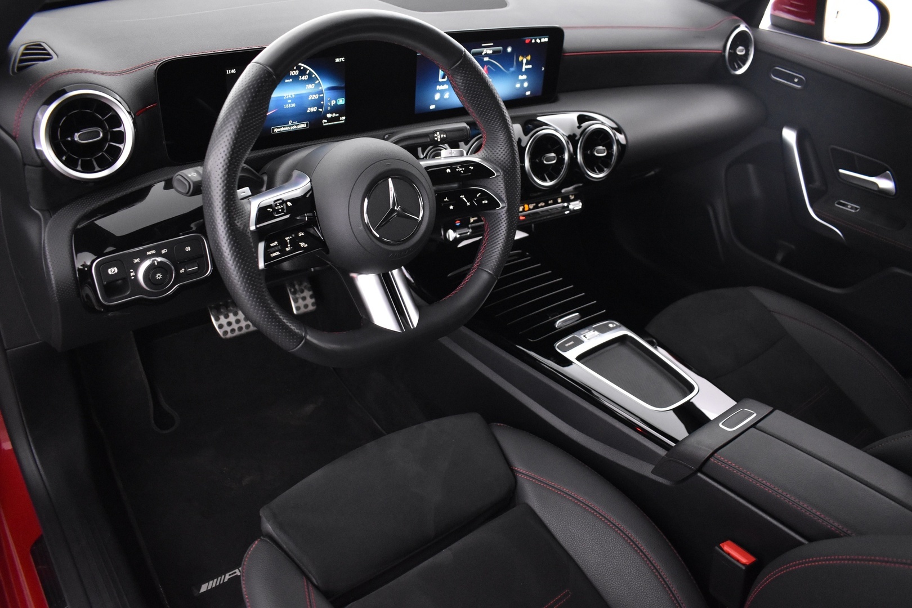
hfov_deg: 67.4
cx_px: 456
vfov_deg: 47.9
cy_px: 304
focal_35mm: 27
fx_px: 684
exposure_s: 1/25
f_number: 3.5
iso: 3200
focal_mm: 18
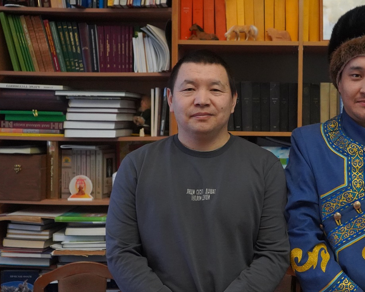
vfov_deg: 29.1
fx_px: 562
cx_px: 286
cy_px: 152
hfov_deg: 35.0
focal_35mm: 52
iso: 8000
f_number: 4
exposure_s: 1/160
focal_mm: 32
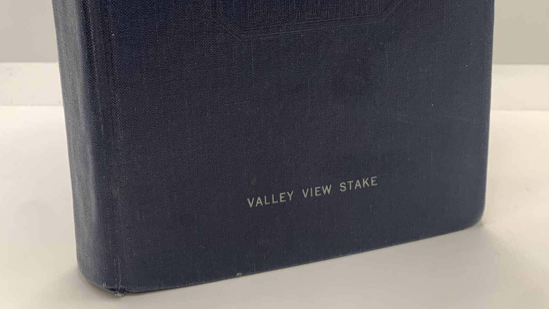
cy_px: -31
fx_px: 670
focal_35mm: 46
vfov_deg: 24.3
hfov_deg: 44.6
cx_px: 286
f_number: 1.8
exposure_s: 1/120
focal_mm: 4.25
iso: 25
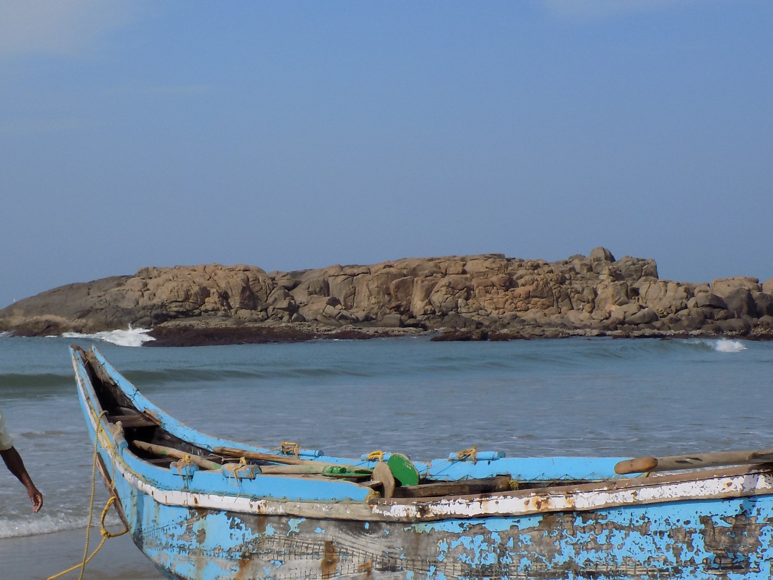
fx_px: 1943
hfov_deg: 22.4
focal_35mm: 87
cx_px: 238
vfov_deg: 16.9
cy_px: 420
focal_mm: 10.5
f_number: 4
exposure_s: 1/1000
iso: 80
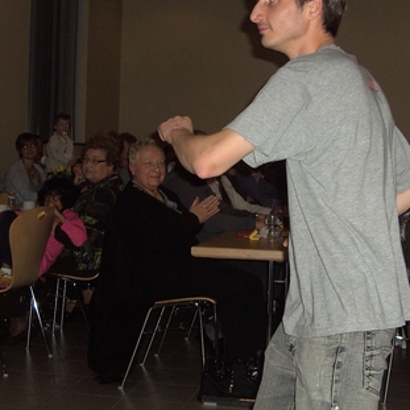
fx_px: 844
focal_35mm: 63
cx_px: 239
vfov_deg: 27.3
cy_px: 173
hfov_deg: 27.3
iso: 100
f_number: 2.8
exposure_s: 1/50
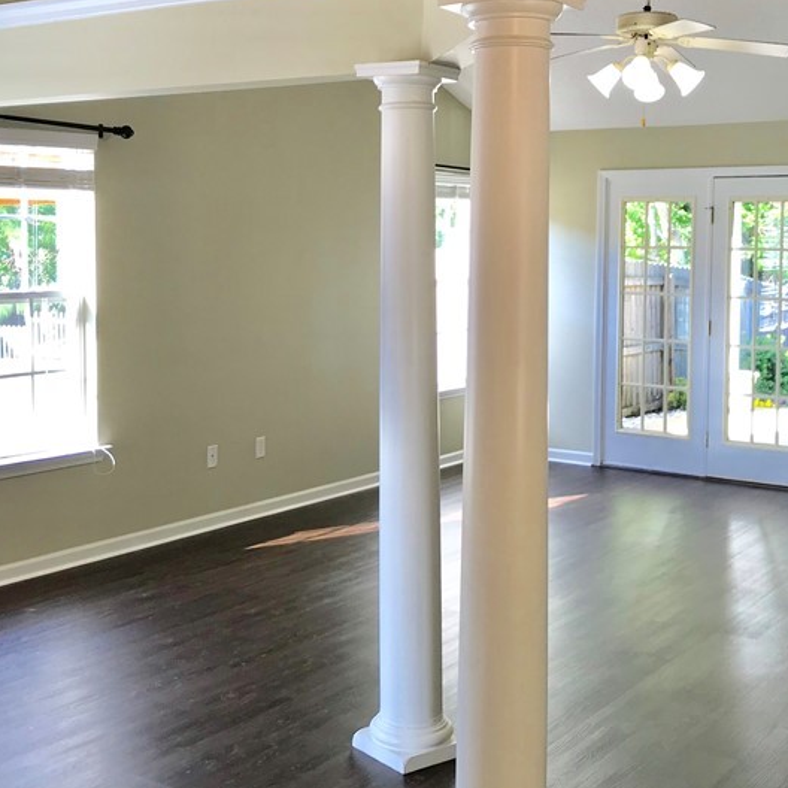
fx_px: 1236
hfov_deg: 35.4
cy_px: 321
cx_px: 397
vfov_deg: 35.3
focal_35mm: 48
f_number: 1.8
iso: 20
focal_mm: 3.99
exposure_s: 1/60
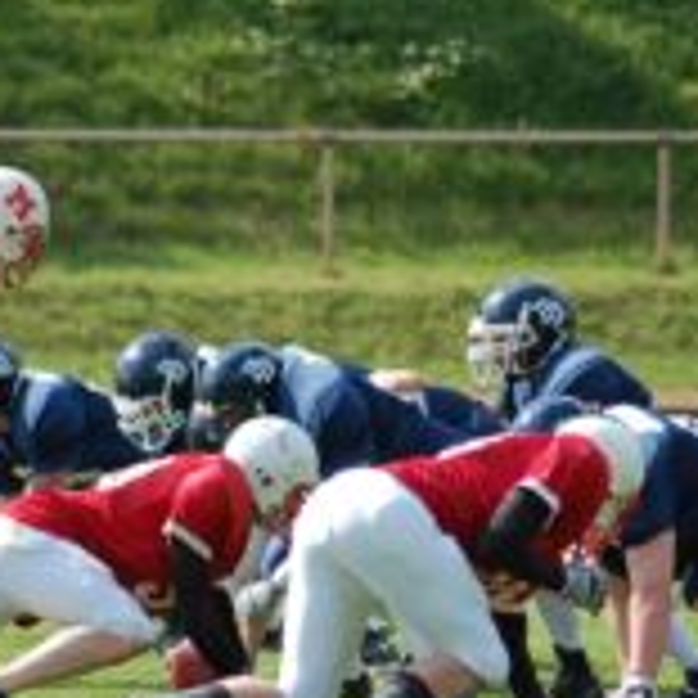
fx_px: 11458
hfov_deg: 3.5
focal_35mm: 502
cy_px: 428
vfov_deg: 3.5
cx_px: 164
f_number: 4.5
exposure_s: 1/1000
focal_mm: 135
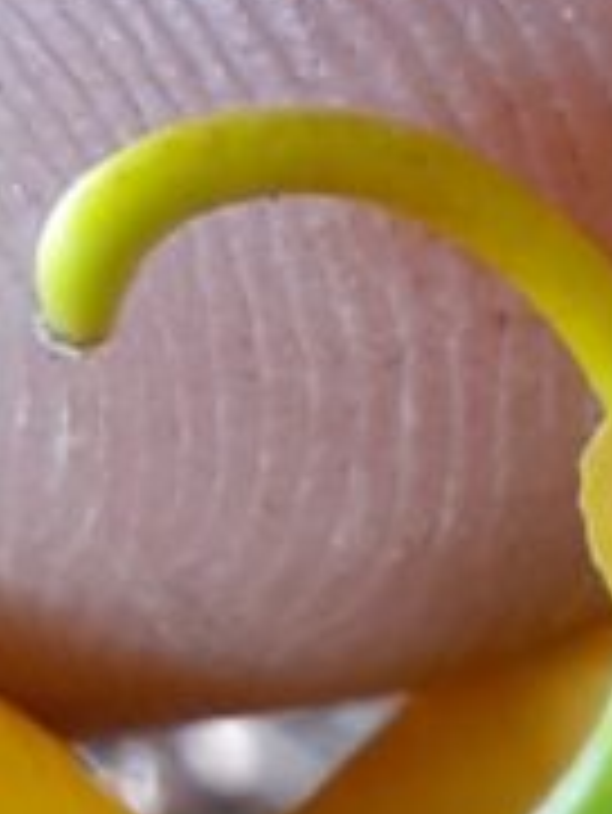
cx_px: 1818
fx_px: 3508
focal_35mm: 149
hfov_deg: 8.4
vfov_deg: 13.0
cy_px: 850
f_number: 2.4
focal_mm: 2.13
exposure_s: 1/30
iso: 50
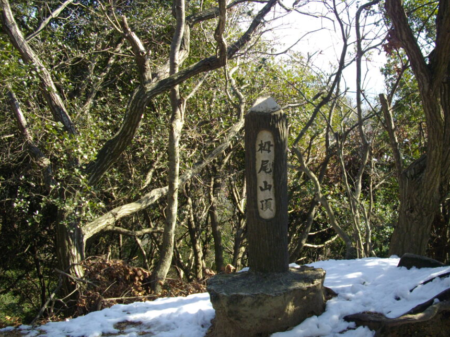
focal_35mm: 44
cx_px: 257
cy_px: 168
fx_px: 572
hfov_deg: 42.8
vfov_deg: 32.9
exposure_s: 1/400
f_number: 2.8
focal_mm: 6.2
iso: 100
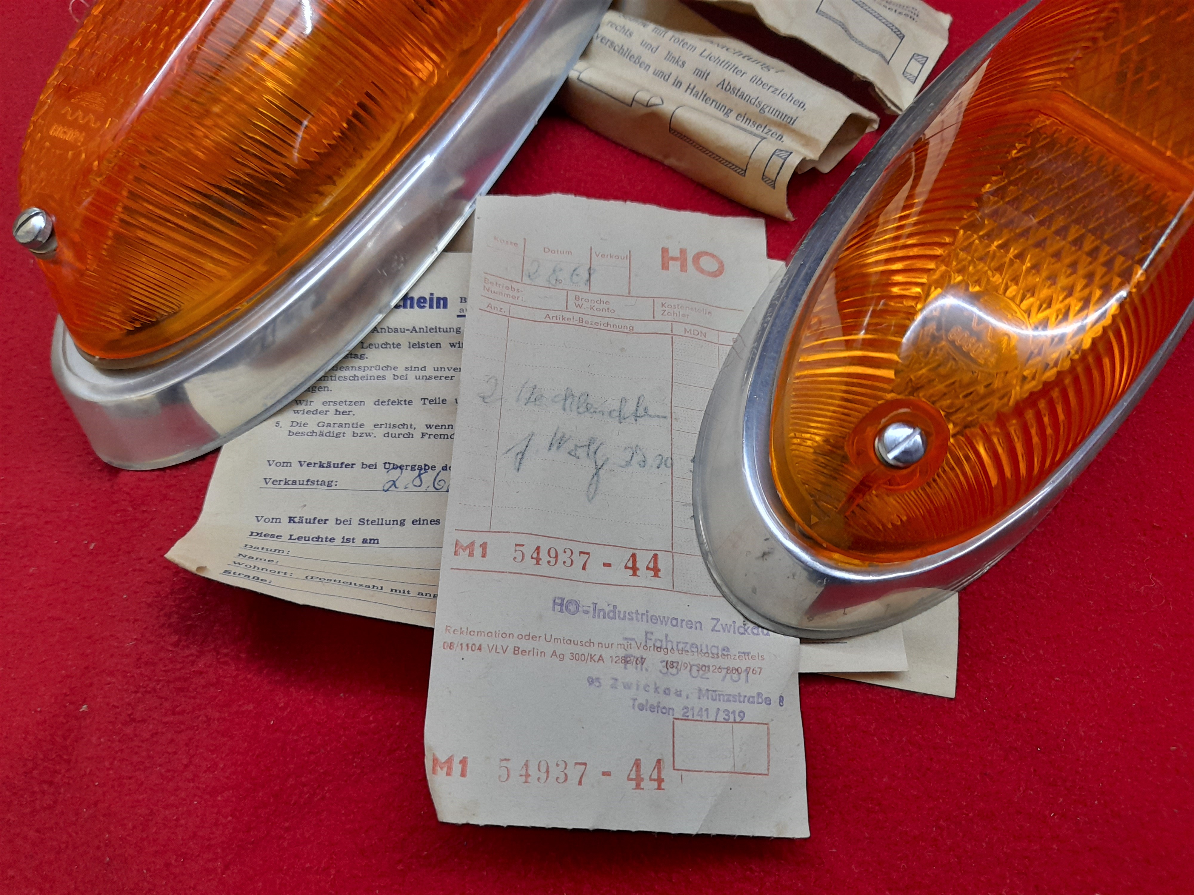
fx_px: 862
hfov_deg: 69.4
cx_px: 597
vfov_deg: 54.9
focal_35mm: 25
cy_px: 448
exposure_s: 1/40
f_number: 2
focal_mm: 4.6
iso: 250
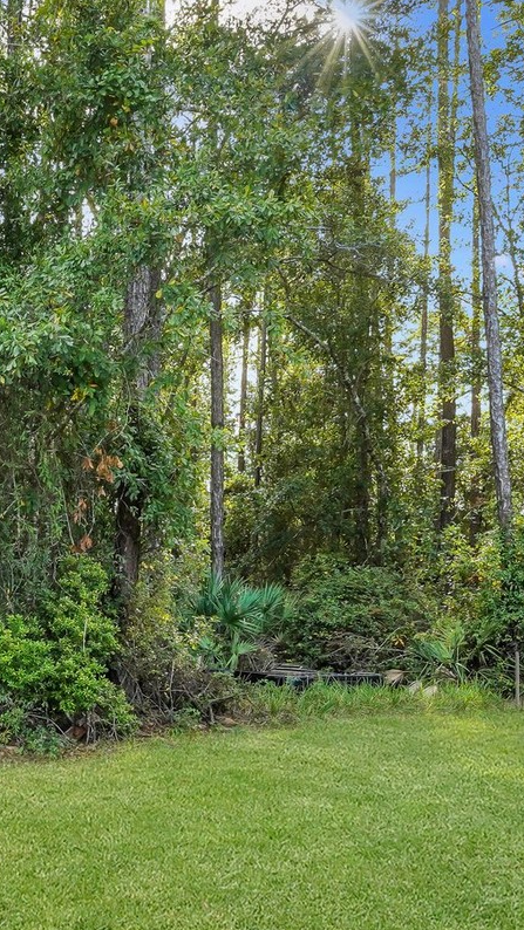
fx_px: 938
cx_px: -84
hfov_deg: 27.8
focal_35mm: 38
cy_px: 570
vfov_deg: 52.3
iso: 500
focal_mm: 16
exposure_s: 1/125
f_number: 9
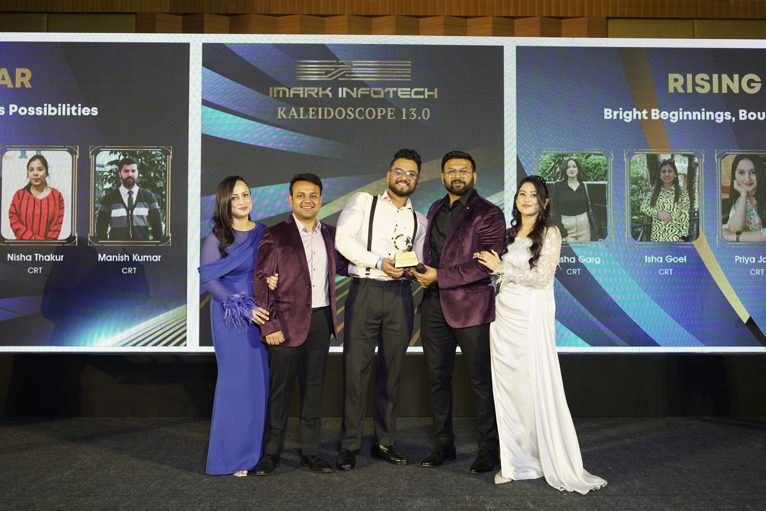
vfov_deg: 37.9
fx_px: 745
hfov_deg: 54.4
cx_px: 383
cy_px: 256
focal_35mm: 35
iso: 1000
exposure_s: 1/125
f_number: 4.5
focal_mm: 35
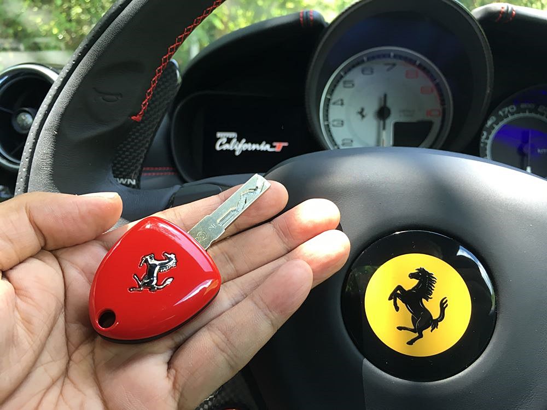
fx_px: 458
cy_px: 205
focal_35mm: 29
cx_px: 274
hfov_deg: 61.7
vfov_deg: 48.2
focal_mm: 4.15
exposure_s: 1/33
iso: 25
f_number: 2.2
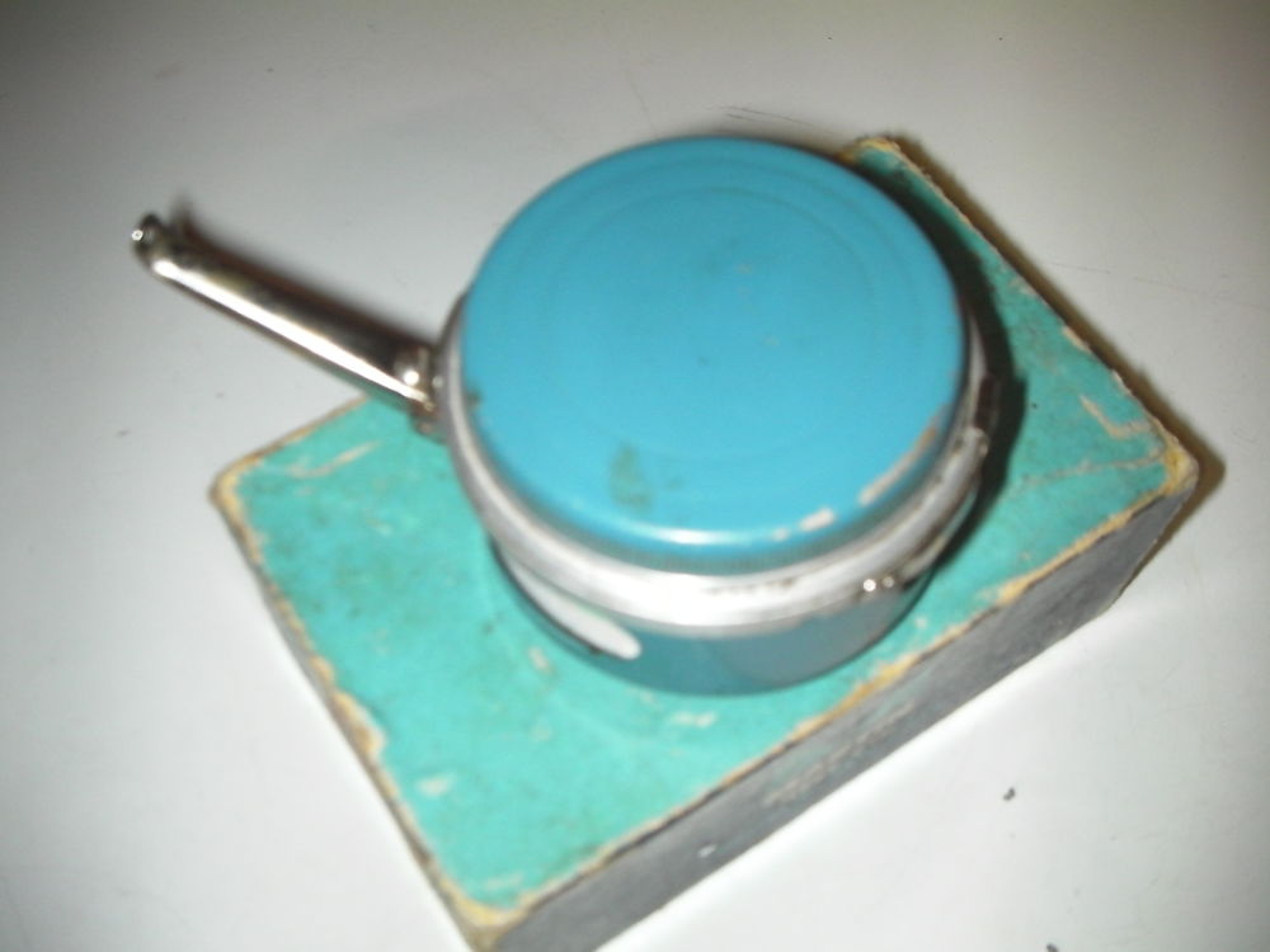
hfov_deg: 49.0
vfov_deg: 37.7
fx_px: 1394
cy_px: 476
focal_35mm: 38
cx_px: 635
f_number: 3.5
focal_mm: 6.3
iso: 200
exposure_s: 1/30
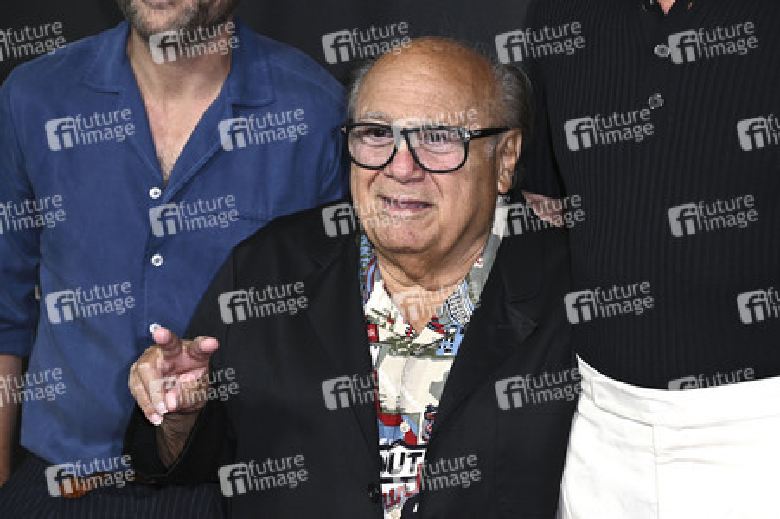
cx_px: 390
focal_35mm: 96
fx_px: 2078
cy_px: 260
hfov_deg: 21.3
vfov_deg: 14.2
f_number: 5.6
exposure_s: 1/200
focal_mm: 96
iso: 1250
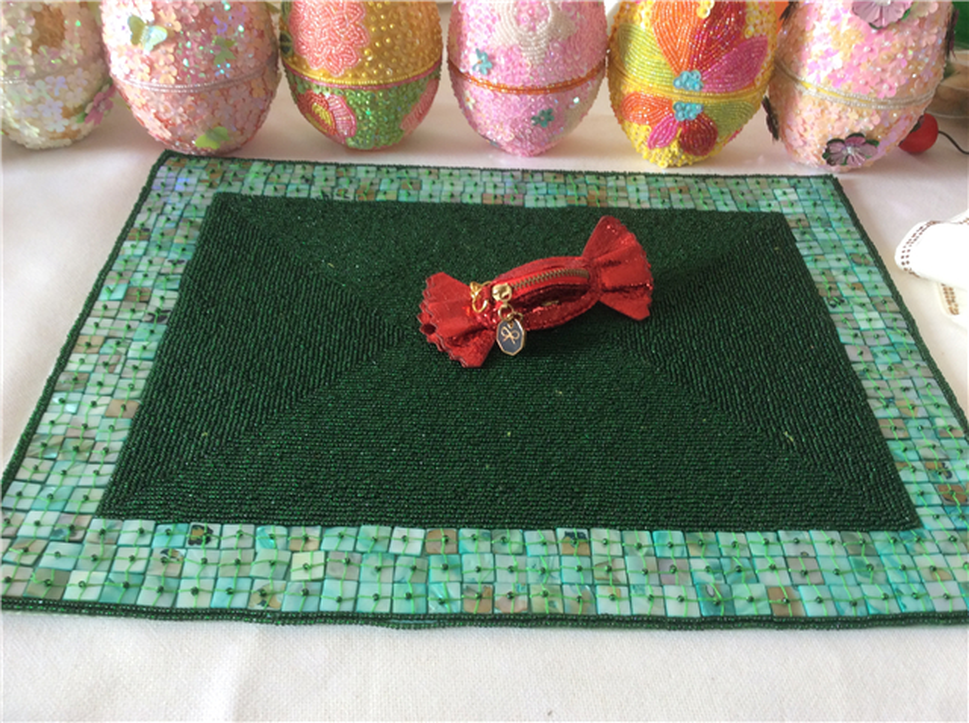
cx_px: 484
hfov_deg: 56.9
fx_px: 894
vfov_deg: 44.1
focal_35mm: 32
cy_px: 362
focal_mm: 3.3
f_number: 2.4
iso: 32
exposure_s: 1/25
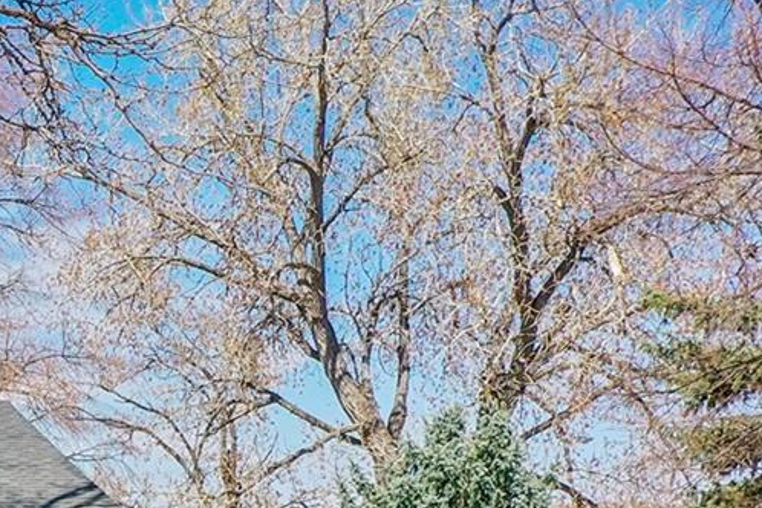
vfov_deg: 14.6
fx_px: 1905
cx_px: -454
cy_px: 649
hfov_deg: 19.1
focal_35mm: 90
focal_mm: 10.26
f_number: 5.6
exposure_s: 1/320
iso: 100
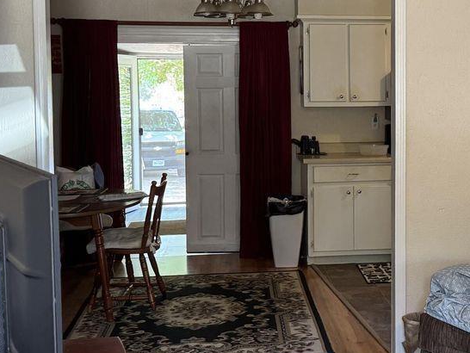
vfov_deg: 24.4
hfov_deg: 31.7
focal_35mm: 60
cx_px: 343
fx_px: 815
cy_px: 138
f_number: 1.78
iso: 320
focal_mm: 6.76
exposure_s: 1/60
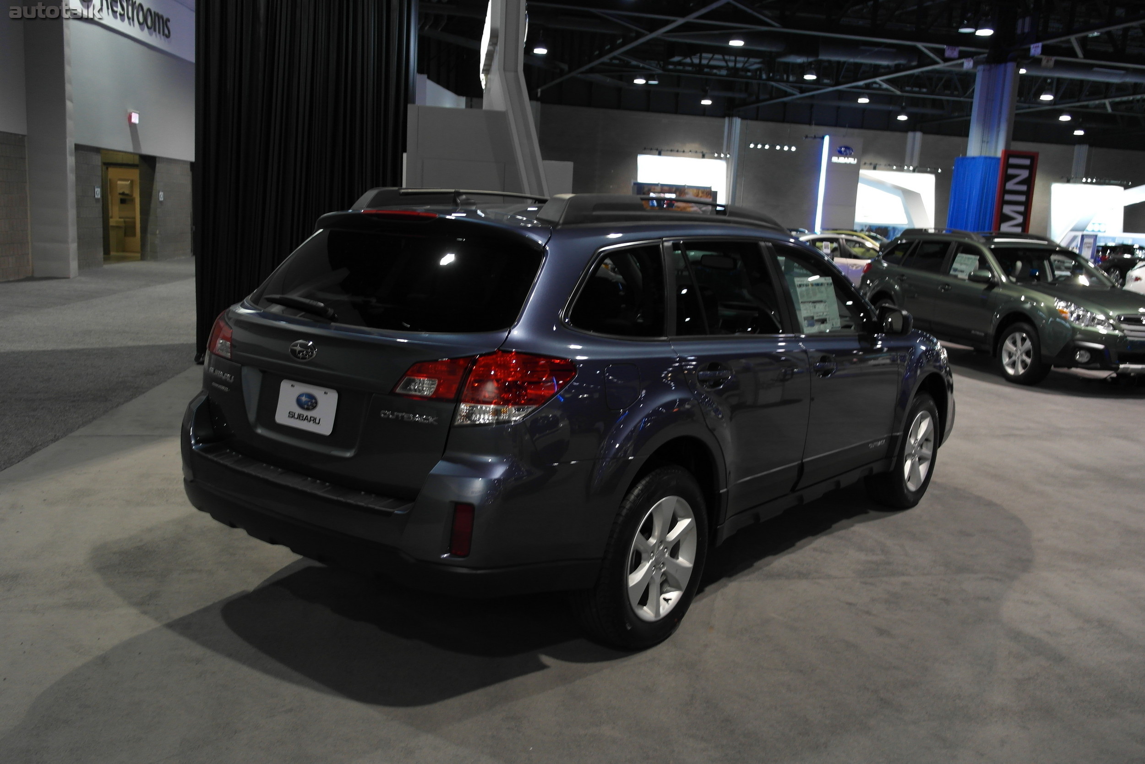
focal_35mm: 30
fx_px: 954
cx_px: 572
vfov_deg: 43.6
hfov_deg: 61.9
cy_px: 382
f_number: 3.5
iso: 400
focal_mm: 20
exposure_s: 1/25
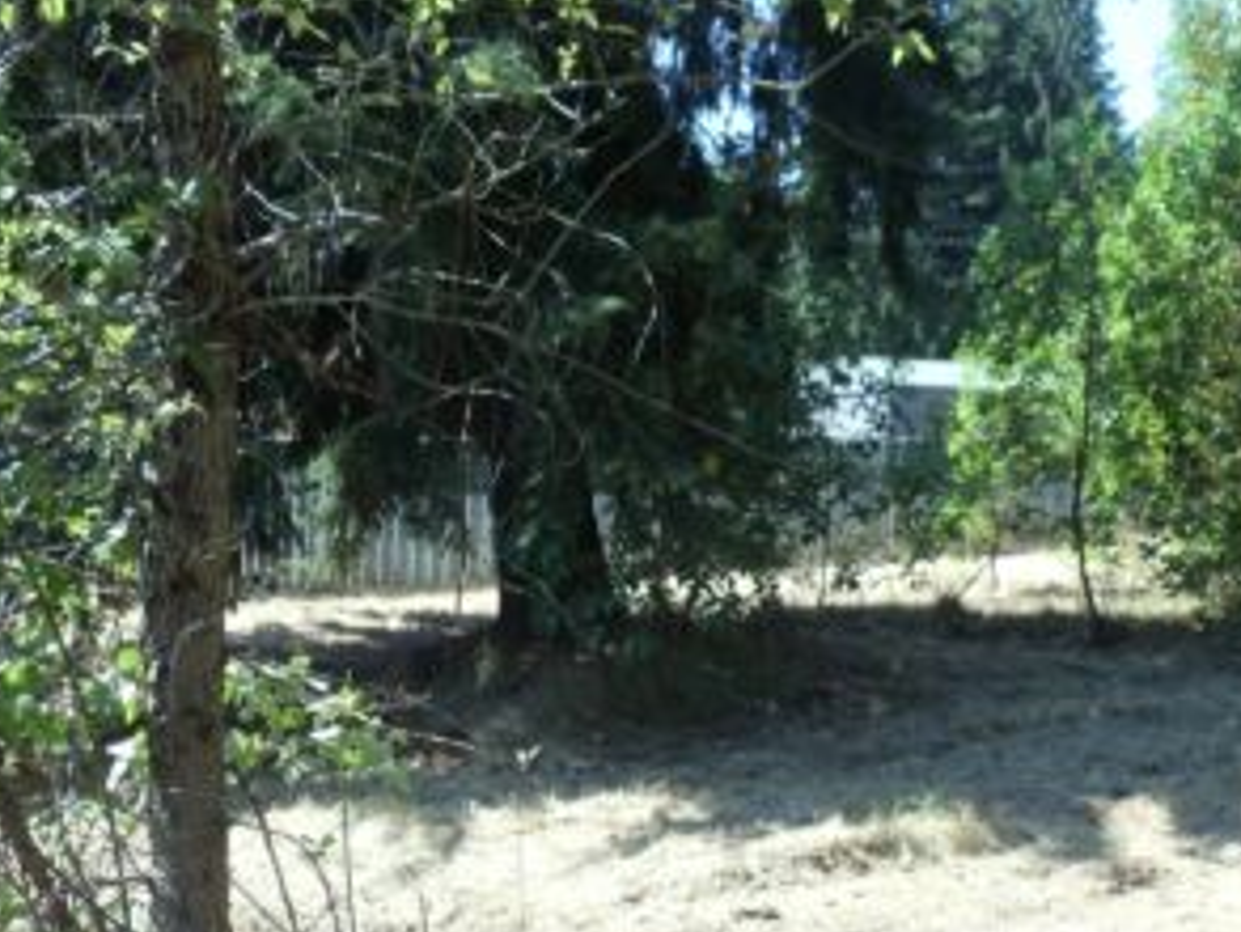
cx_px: 779
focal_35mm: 60
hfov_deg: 32.0
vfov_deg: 24.4
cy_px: 589
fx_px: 2152
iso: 100
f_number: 3.5
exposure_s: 1/250
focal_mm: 6
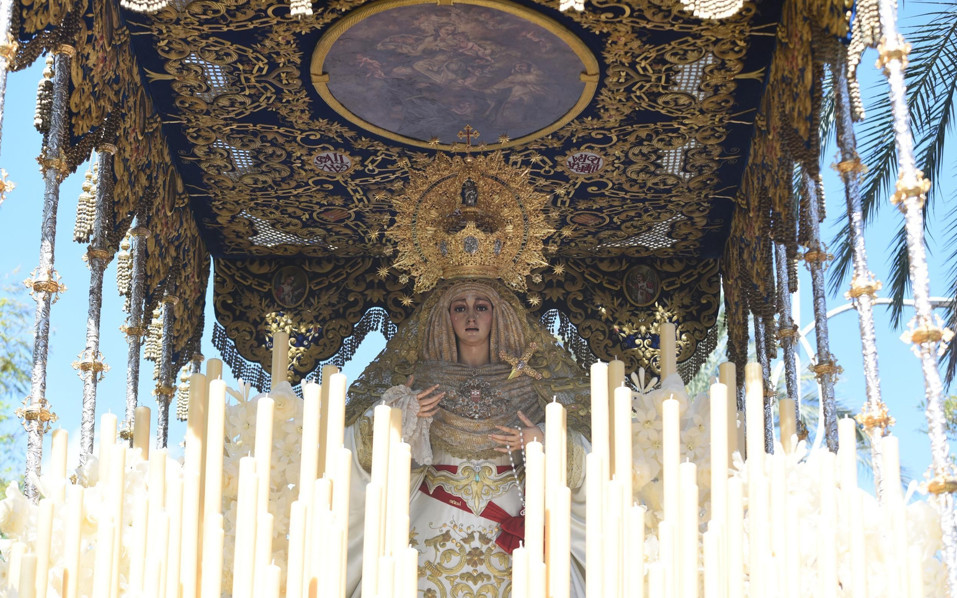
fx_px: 1930
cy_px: 273
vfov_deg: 17.6
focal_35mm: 74
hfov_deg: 27.9
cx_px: 480
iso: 100
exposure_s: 1/200
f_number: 4.5
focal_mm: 70
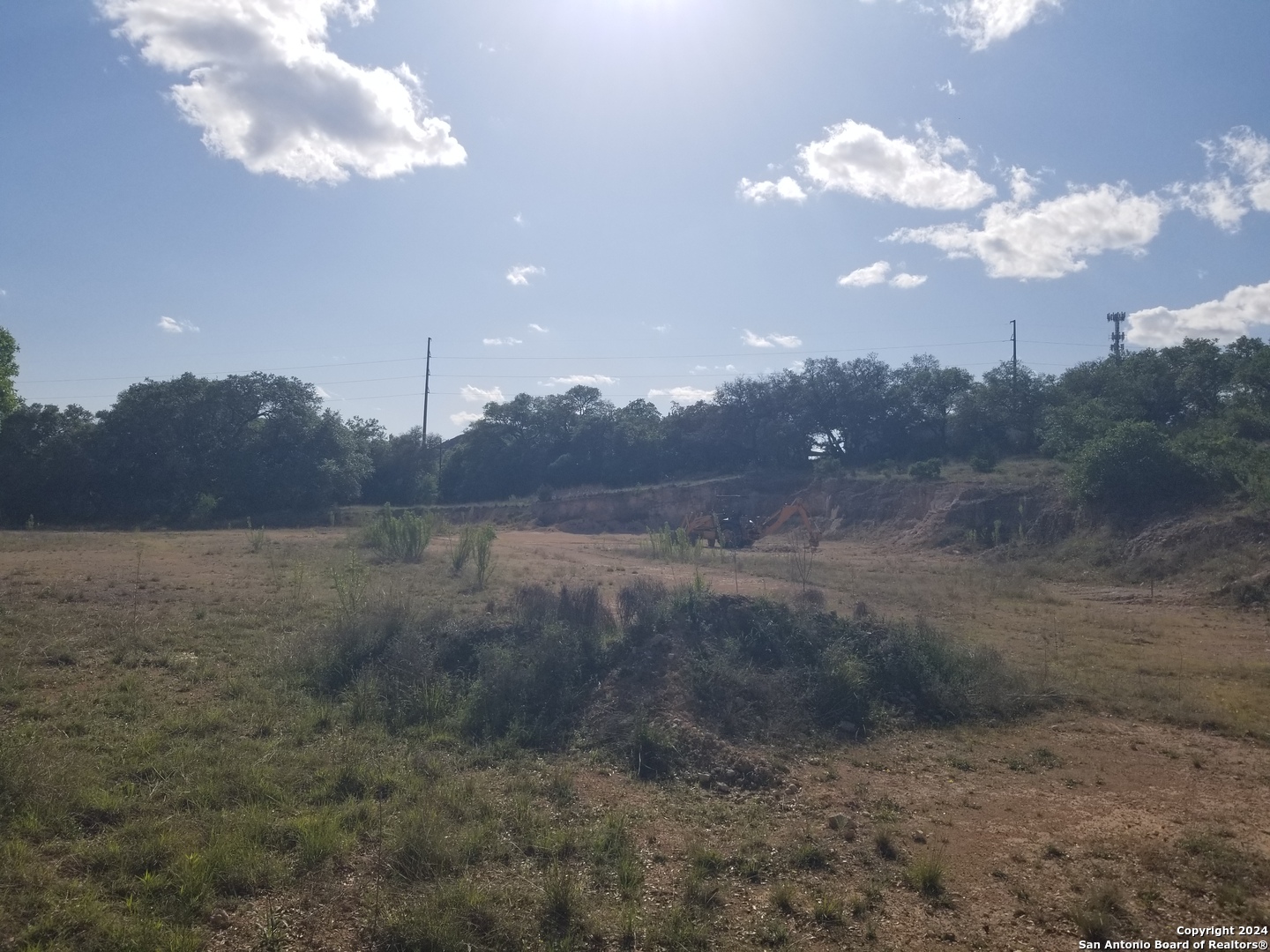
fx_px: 954
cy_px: 476
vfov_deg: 53.1
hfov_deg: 67.3
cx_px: 635
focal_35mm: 26
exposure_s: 1/6848
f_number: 1.7
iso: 50
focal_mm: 4.25
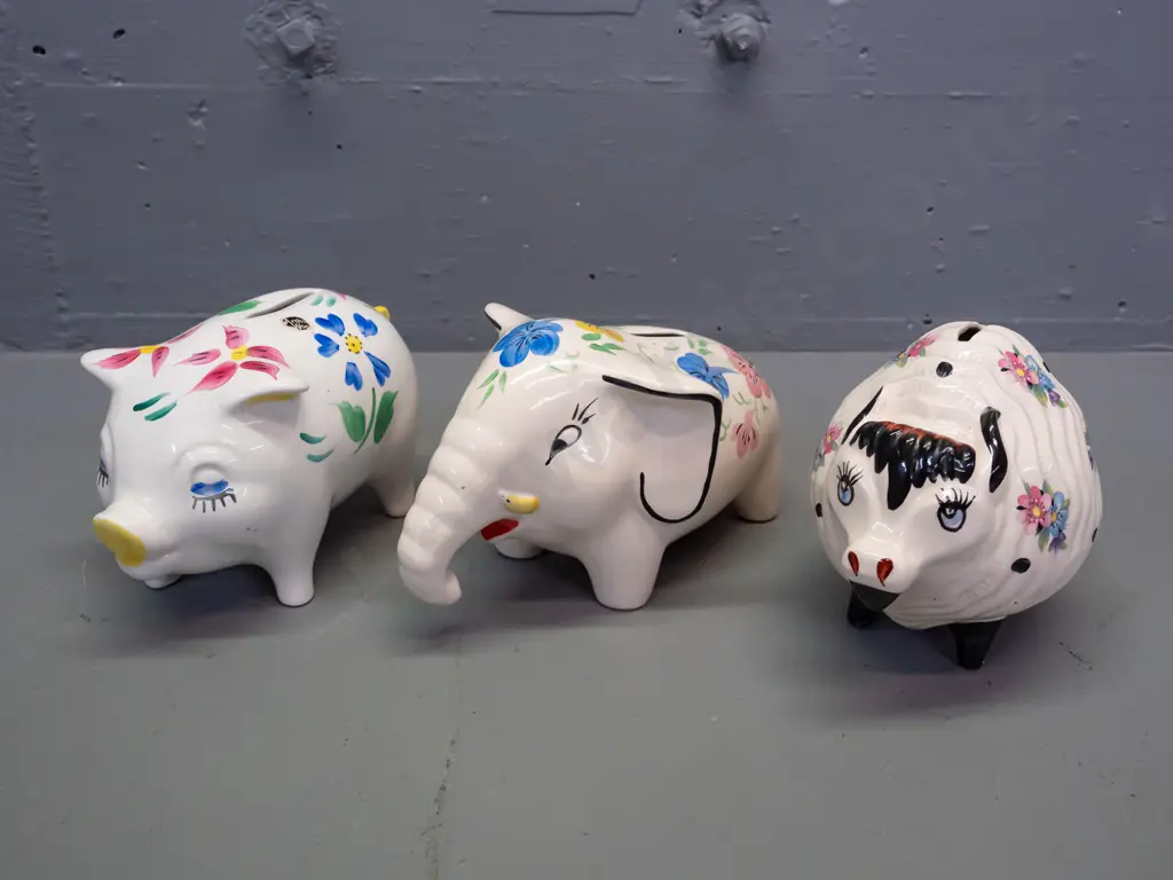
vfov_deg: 41.8
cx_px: 586
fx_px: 1152
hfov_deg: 54.0
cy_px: 440
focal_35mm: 34
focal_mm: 17
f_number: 5.6
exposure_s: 1/250
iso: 3200
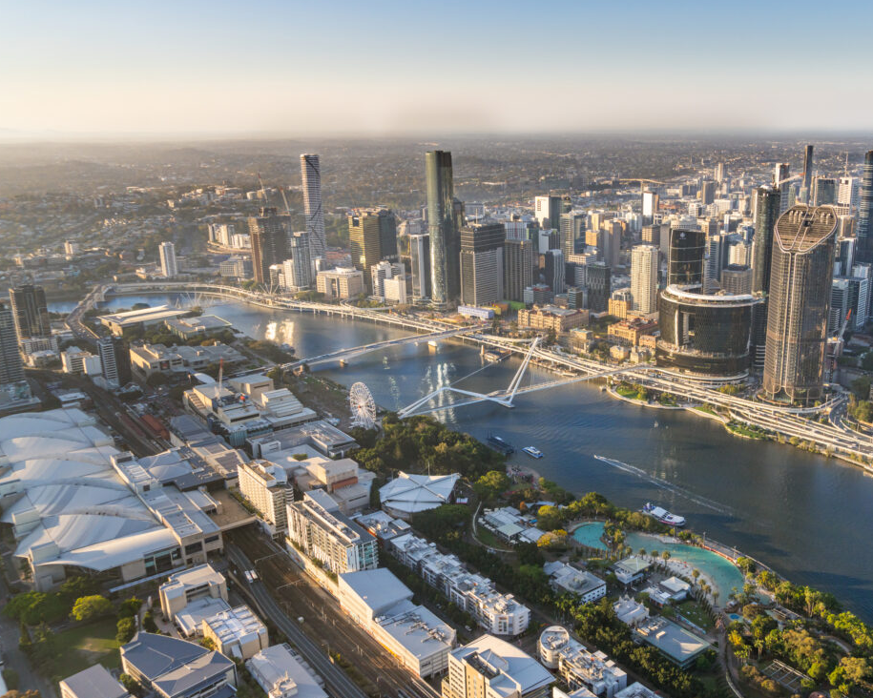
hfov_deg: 54.9
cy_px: 378
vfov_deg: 45.8
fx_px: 827
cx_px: 552
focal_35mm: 32
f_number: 8
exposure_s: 1/800
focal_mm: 24
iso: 400
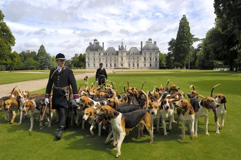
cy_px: 80
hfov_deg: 70.5
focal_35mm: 26
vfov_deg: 50.3
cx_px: 120
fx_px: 171
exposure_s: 1/500
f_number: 5.3
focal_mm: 17
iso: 100
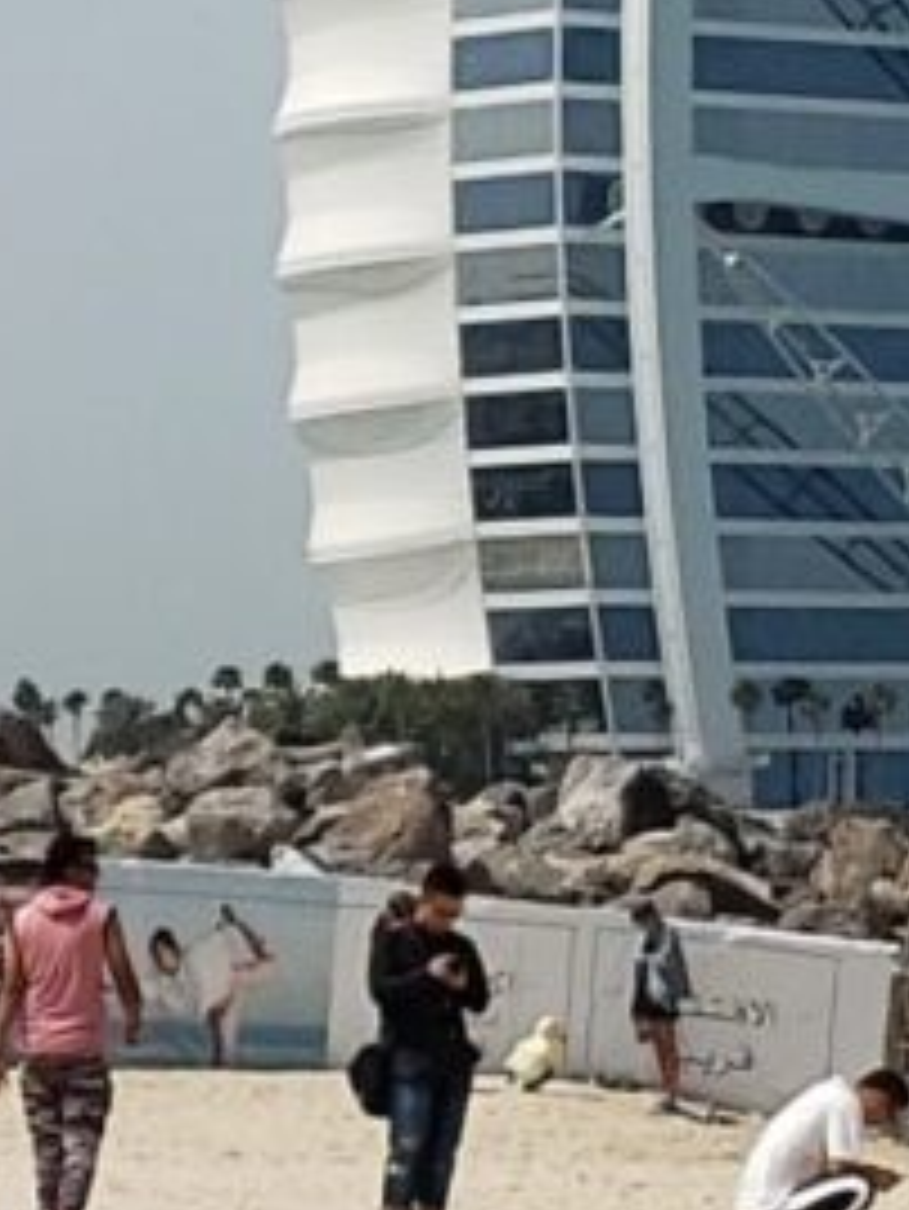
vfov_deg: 14.2
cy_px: 396
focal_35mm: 139
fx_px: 4863
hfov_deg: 10.7
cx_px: 212
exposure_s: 1/2961
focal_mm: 4.3
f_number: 2.4
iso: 50
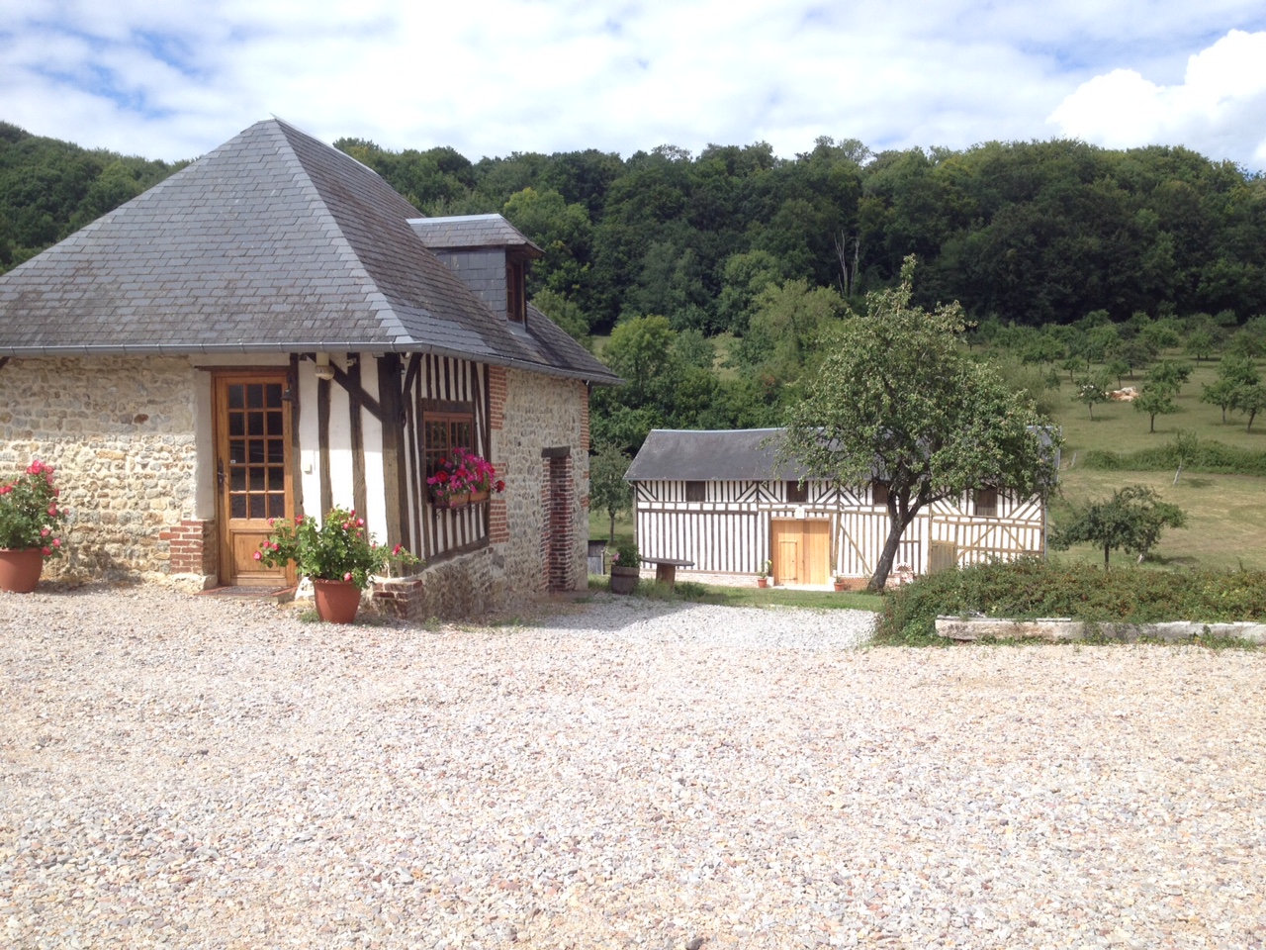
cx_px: 633
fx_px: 1280
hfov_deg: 52.6
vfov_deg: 40.7
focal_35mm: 35
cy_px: 475
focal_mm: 4.28
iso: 50
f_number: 2.4
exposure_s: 1/1255
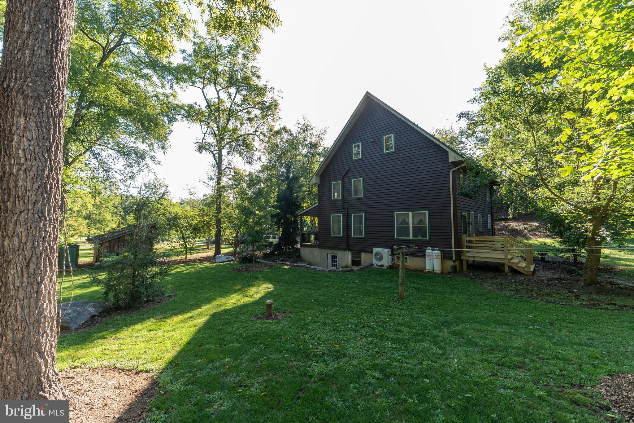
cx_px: 317
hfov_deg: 104.3
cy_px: 212
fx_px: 247
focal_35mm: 14
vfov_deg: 81.2
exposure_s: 1/400
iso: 320
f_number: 2.8
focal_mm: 14
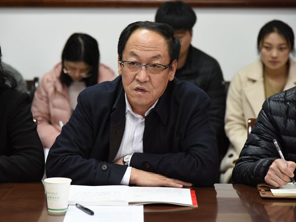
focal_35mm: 131
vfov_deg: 11.3
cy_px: 110
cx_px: 137
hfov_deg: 15.1
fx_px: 1120
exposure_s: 1/80
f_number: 4.5
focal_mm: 120
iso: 2500
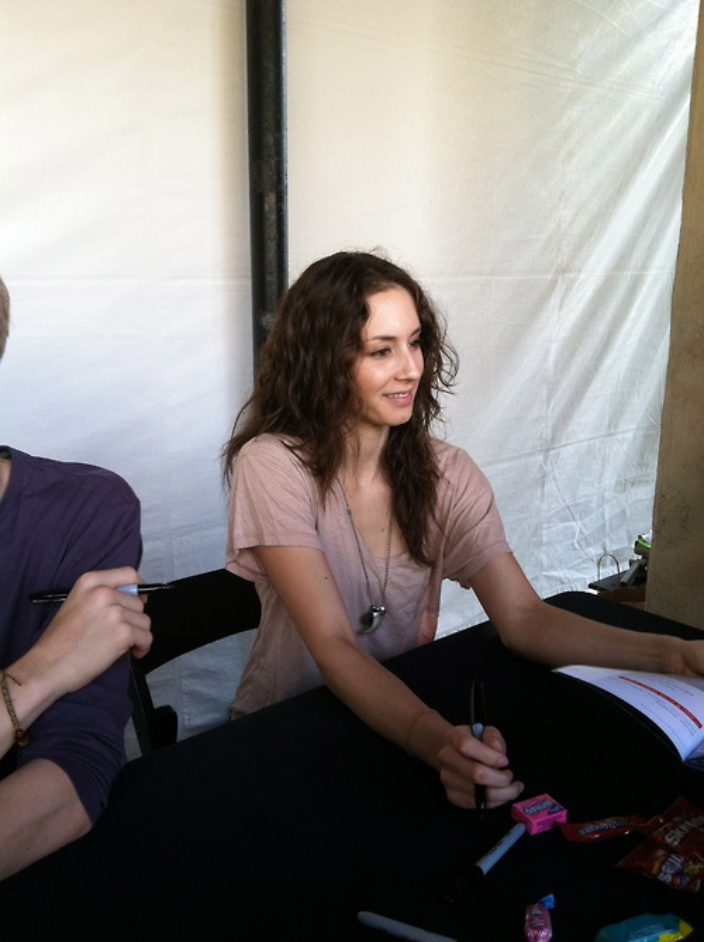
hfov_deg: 40.6
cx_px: 352
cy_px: 471
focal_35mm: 35
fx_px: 951
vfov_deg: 52.7
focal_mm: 3.85
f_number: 2.8
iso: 100
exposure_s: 1/120
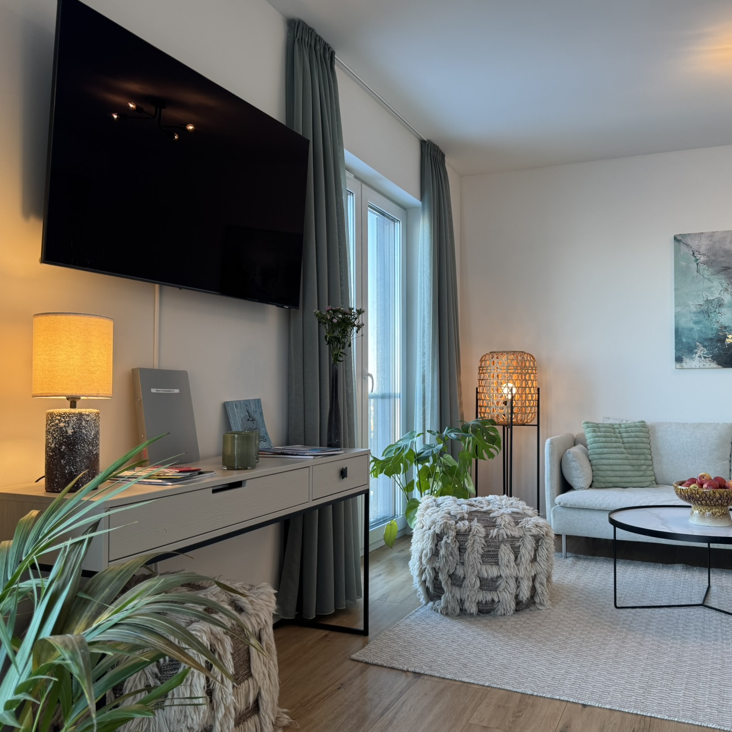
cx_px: 397
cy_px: 369
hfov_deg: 55.6
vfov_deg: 55.6
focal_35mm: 29
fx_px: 694
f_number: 1.78
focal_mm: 6.76
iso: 80
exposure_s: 1/100
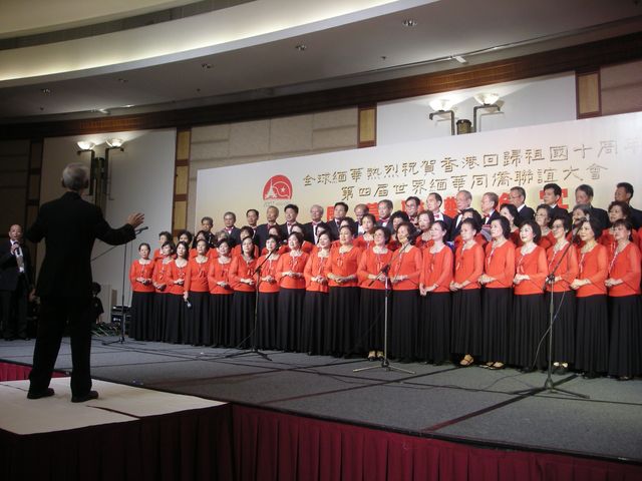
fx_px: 649
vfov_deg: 40.7
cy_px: 240
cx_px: 321
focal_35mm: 35
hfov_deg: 52.6
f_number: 2.8
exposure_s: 1/59.3
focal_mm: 5.7
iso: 135
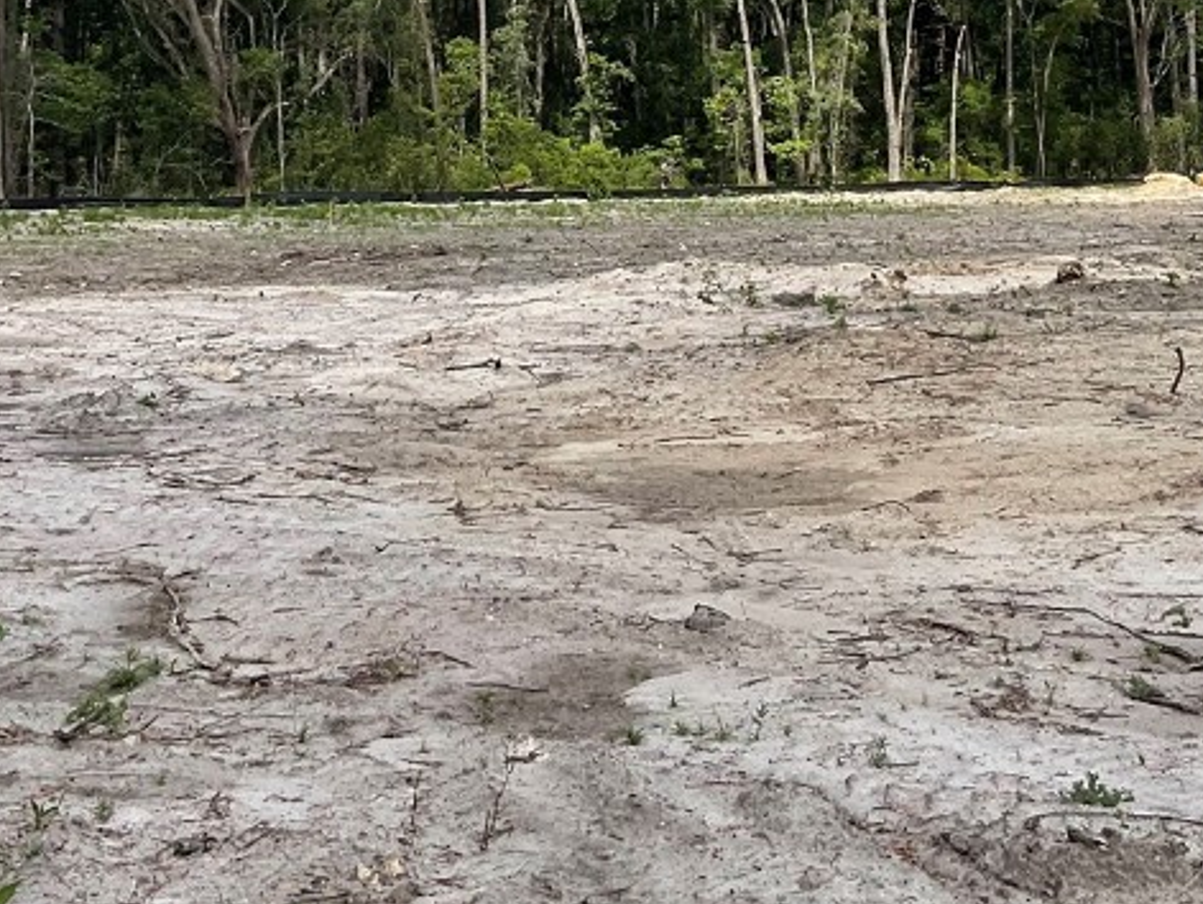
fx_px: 2191
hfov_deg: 30.7
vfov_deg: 22.4
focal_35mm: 63
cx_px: 628
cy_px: -13
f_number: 1.8
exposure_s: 1/2538
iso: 20
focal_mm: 3
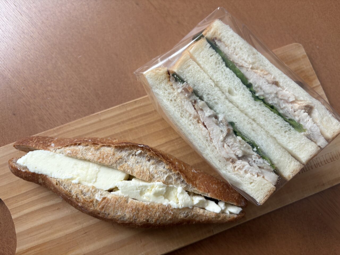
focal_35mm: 26
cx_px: 170
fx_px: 255
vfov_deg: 53.1
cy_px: 128
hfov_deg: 67.3
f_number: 1.6
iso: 50
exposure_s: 1/122
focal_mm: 5.96
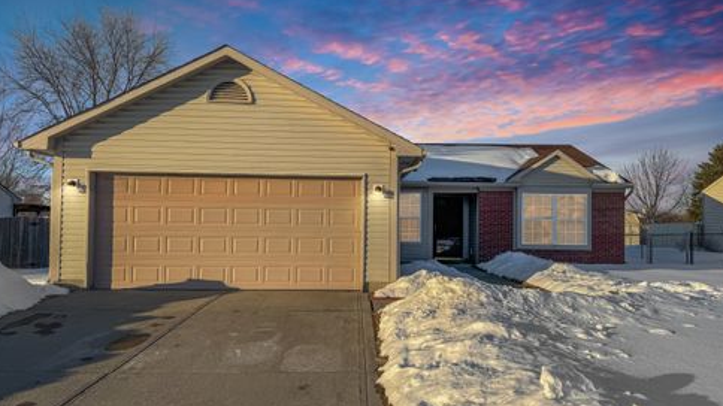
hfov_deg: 69.9
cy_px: 214
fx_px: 518
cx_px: 363
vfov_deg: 42.9
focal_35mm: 27
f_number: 1.8
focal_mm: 6.76
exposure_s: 1/4600
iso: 80
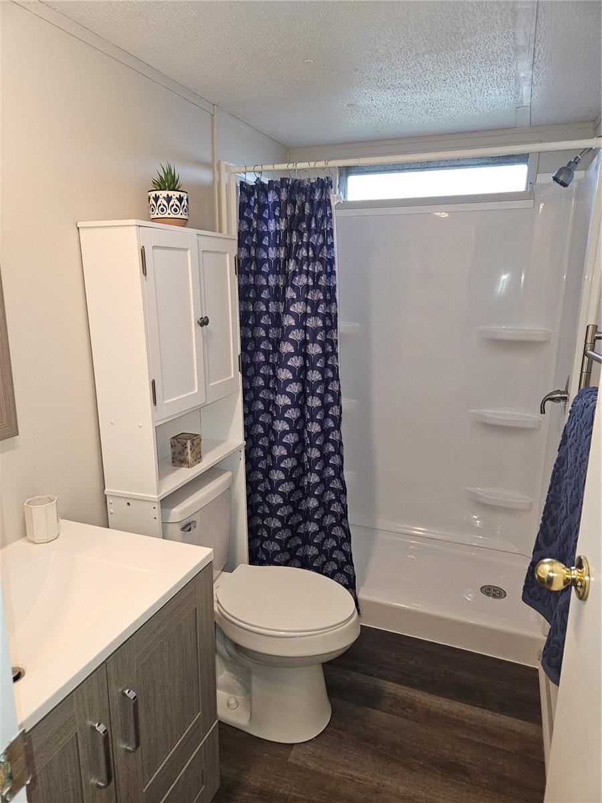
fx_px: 533
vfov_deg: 73.9
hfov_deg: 58.9
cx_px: 301
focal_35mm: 23
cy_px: 402
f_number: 1.8
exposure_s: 1/60
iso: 125
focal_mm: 5.4
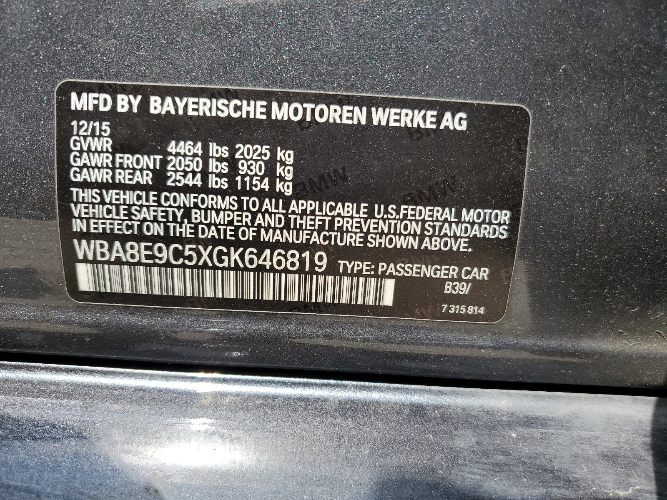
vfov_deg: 53.1
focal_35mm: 26
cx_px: 334
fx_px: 501
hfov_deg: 67.3
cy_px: 250
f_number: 1.5
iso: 50
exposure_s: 1/1250
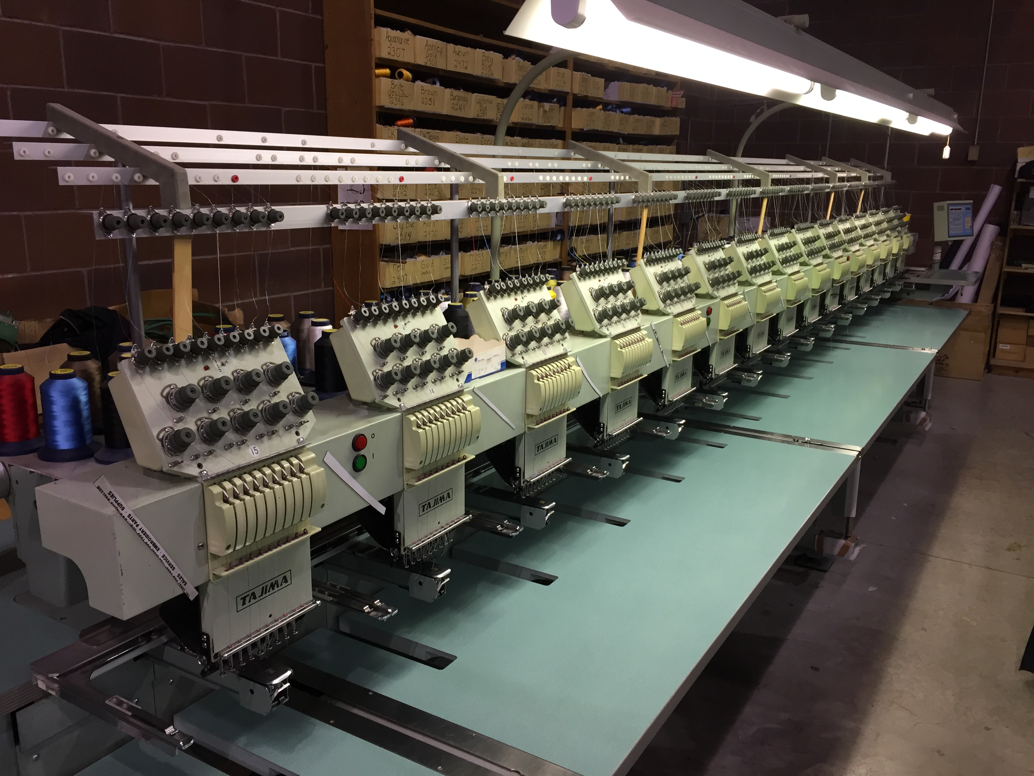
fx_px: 866
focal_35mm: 29
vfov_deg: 48.2
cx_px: 517
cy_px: 388
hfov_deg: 61.7
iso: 64
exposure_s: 1/30
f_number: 2.2
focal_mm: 4.15
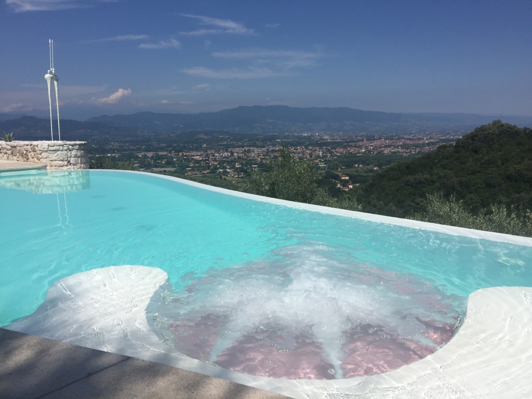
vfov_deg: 48.2
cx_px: 266
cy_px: 200
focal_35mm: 29
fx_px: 446
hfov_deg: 61.7
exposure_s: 1/5650
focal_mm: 4.15
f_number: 2.2
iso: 32
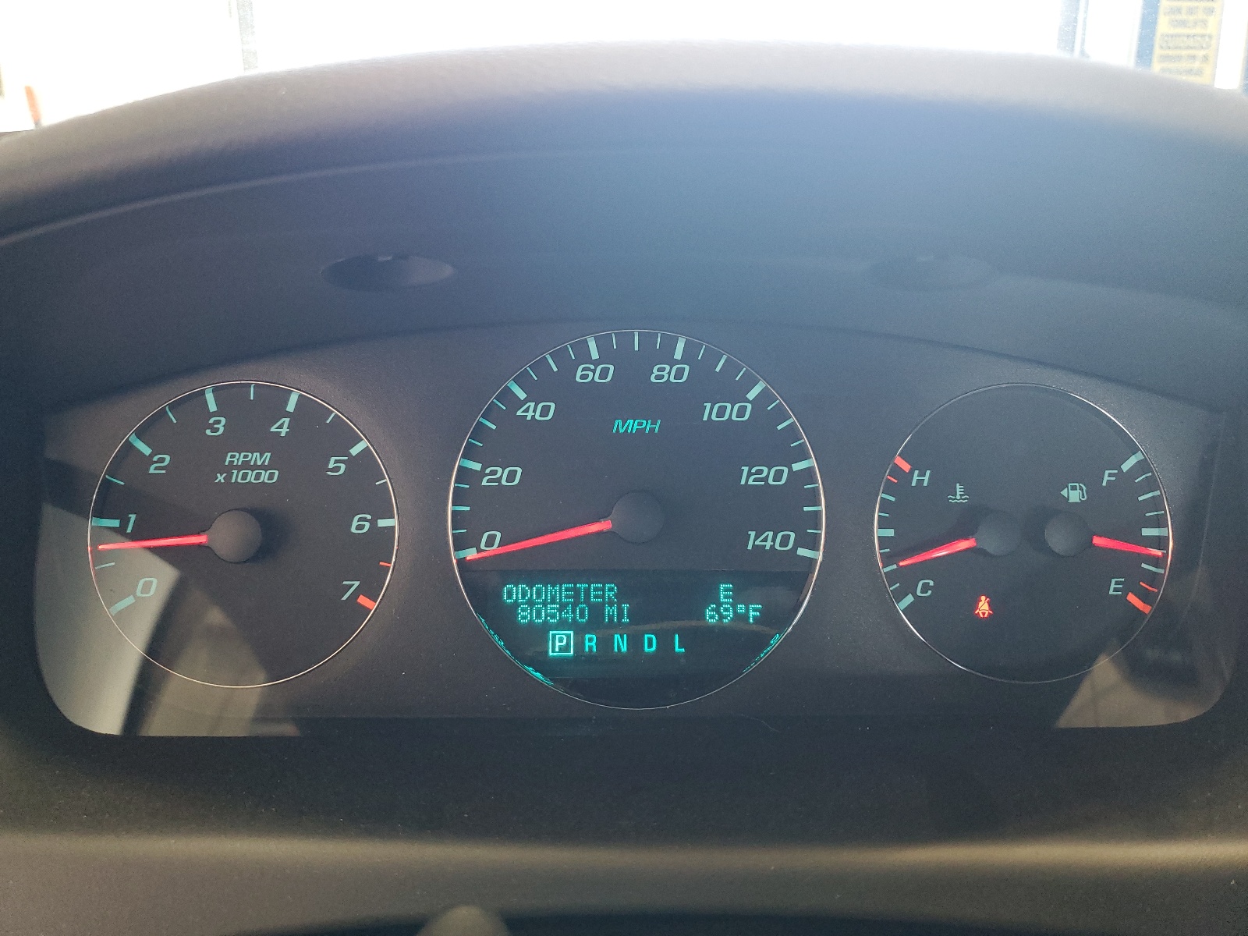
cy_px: 468
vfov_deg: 53.1
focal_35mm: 26
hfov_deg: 67.3
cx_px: 624
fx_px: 937
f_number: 1.5
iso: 169
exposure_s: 1/60.2
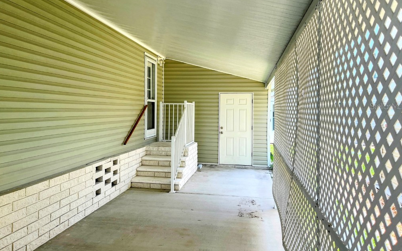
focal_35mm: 27
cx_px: 203
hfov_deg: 68.4
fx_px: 296
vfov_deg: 45.9
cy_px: 106
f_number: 1.6
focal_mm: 5.1
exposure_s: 1/676
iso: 32
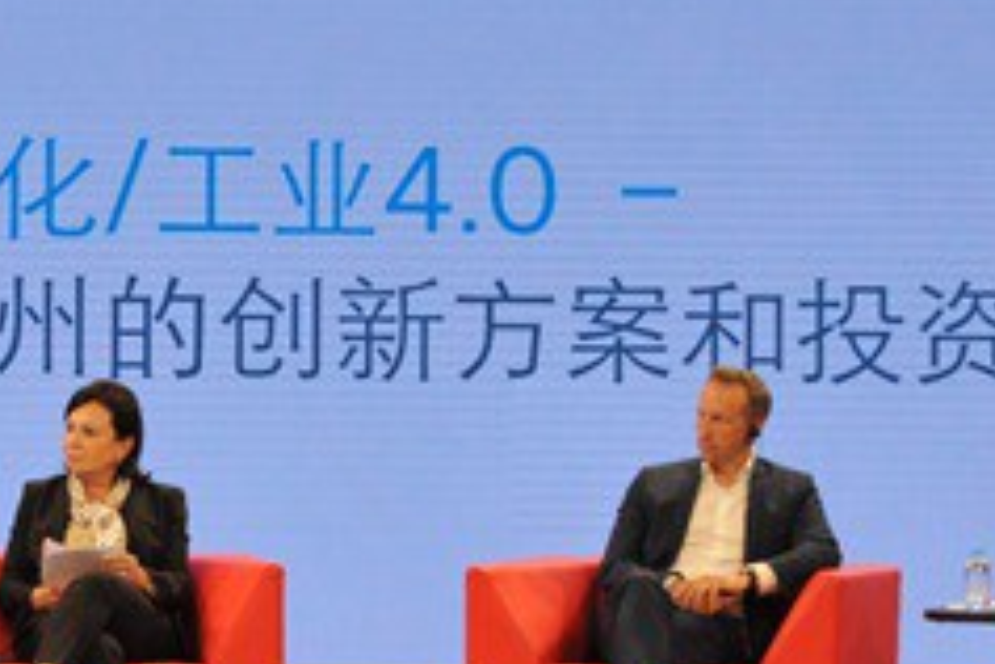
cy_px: 429
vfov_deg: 5.8
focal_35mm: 236
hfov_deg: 8.7
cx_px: 92
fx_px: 6522
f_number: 5.6
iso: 640
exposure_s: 1/80
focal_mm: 70
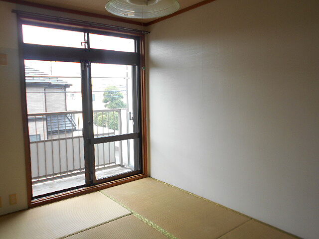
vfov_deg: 53.1
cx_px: 160
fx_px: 240
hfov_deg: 67.3
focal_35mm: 26
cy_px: 120
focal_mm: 4.6
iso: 80
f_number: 3.2
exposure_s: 1/40
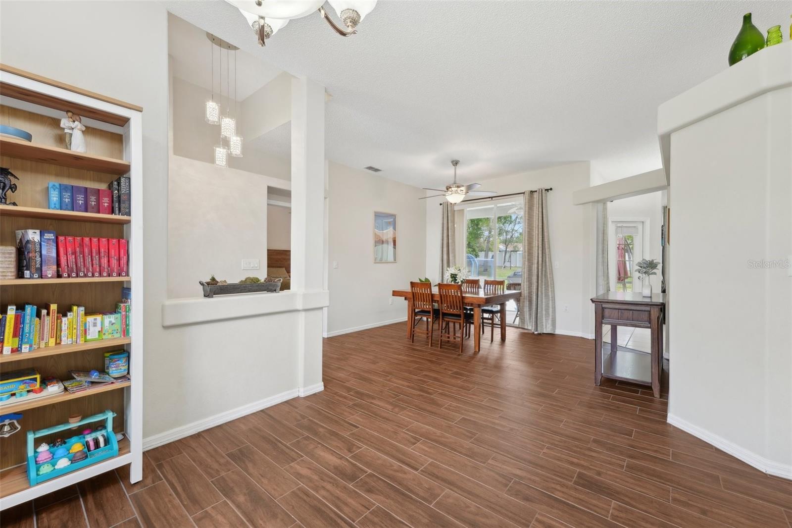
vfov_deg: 81.2
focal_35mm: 14
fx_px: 308
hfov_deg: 104.3
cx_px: 396
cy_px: 264
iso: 200
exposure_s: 1/10
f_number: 8
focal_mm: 14
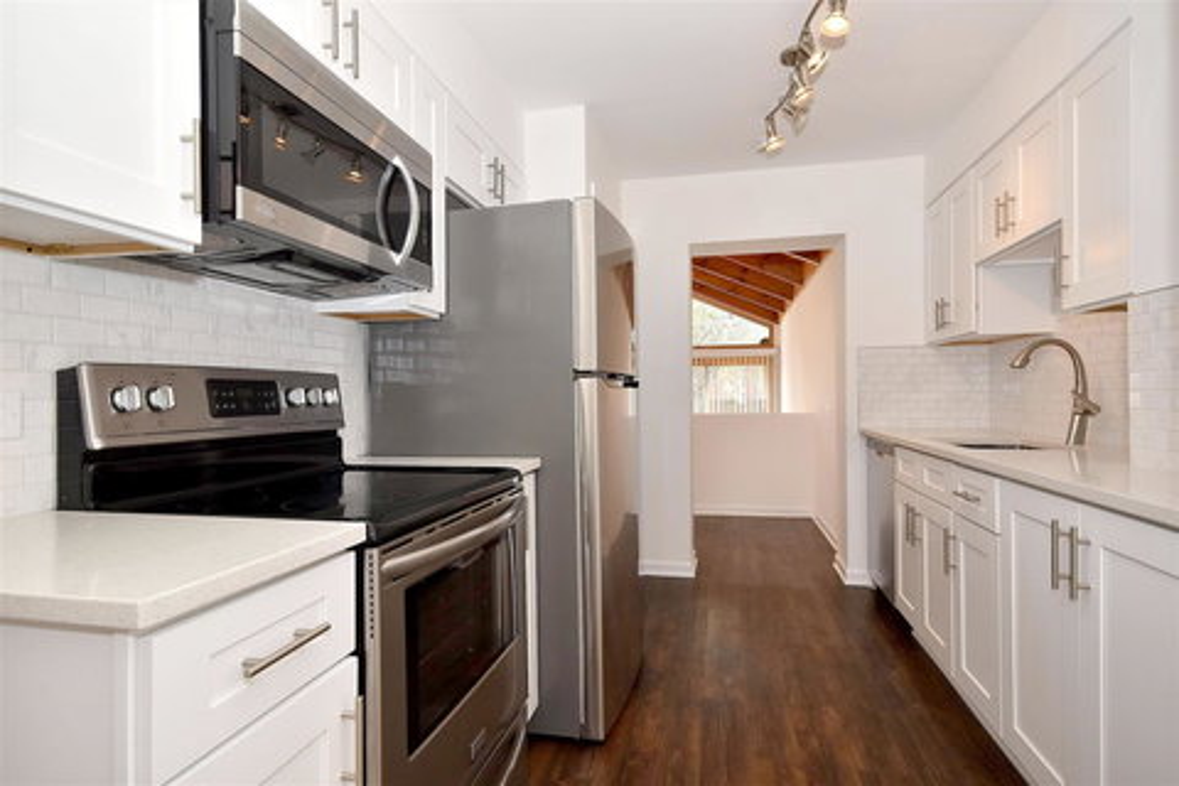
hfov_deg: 85.4
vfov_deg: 63.2
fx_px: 639
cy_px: 393
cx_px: 590
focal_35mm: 20
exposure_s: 1/80
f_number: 8
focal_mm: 13
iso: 320
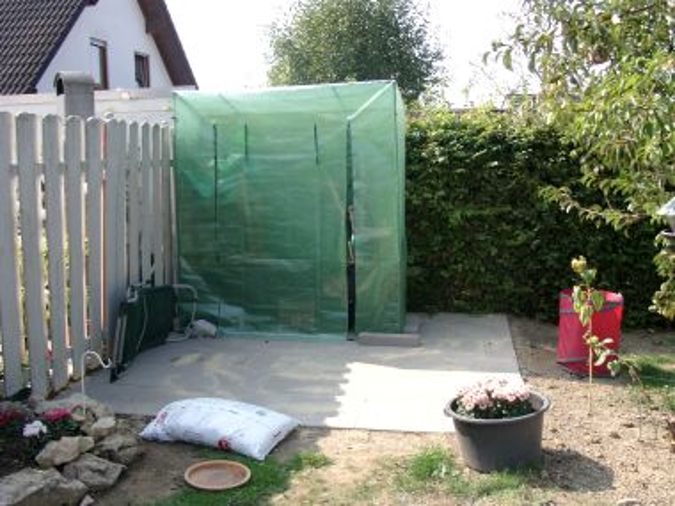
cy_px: 253
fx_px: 663
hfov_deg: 54.0
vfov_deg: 41.8
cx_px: 338
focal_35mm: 34
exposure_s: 1/260
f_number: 4
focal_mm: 7.13
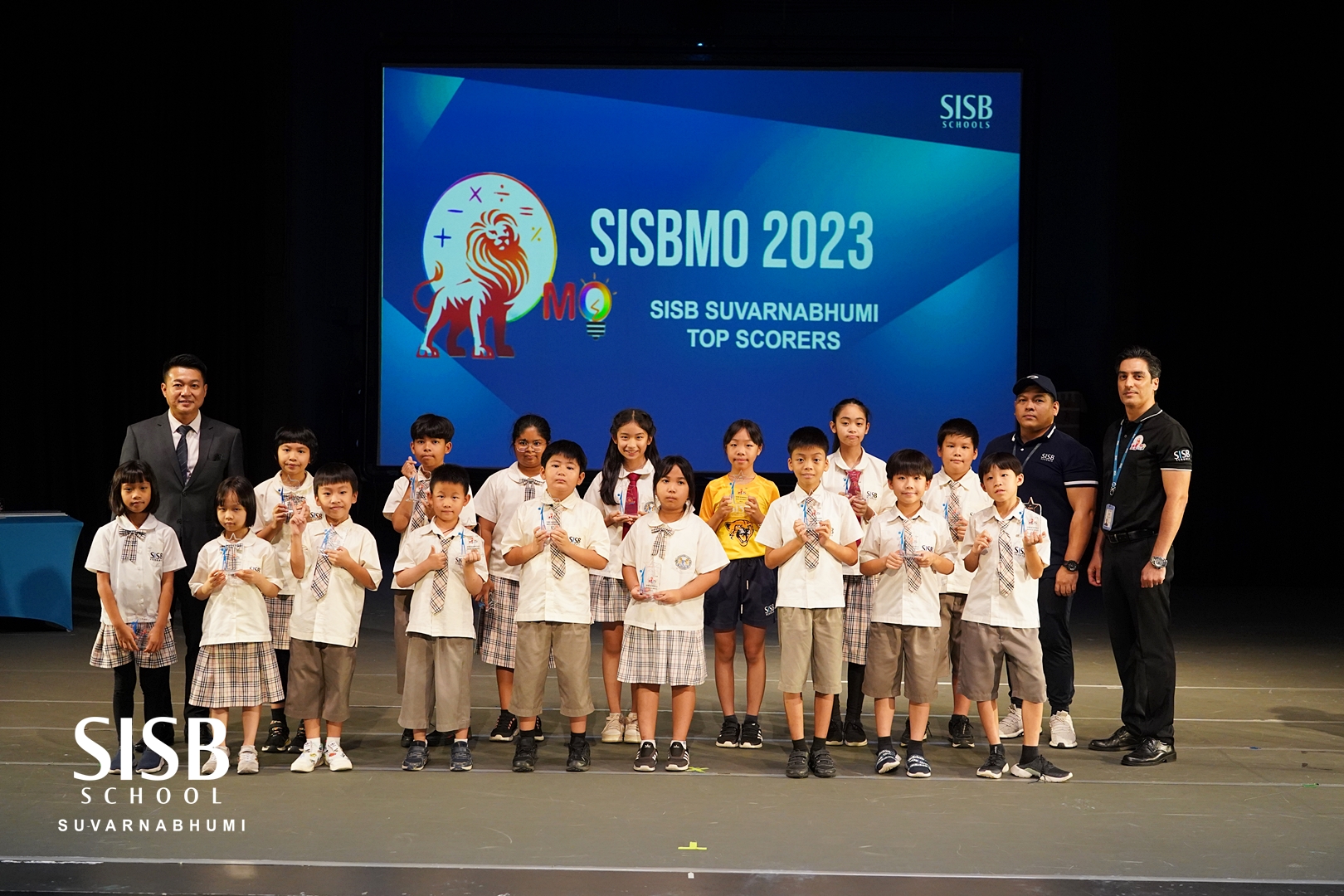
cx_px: 672
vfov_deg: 31.2
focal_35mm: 43
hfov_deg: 45.4
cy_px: 448
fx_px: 1605
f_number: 4.5
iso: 4000
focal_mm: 43
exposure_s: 1/200
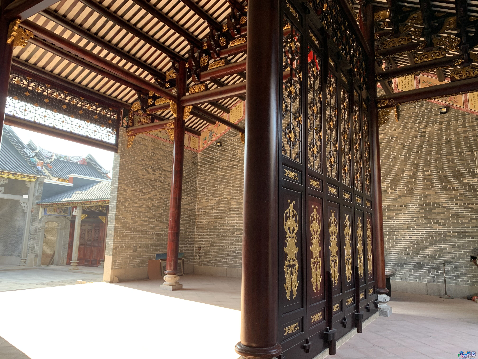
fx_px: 359
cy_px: 180
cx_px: 239
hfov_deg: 67.3
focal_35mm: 26
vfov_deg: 53.1
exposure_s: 1/121
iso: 40
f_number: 1.8
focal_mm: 4.25
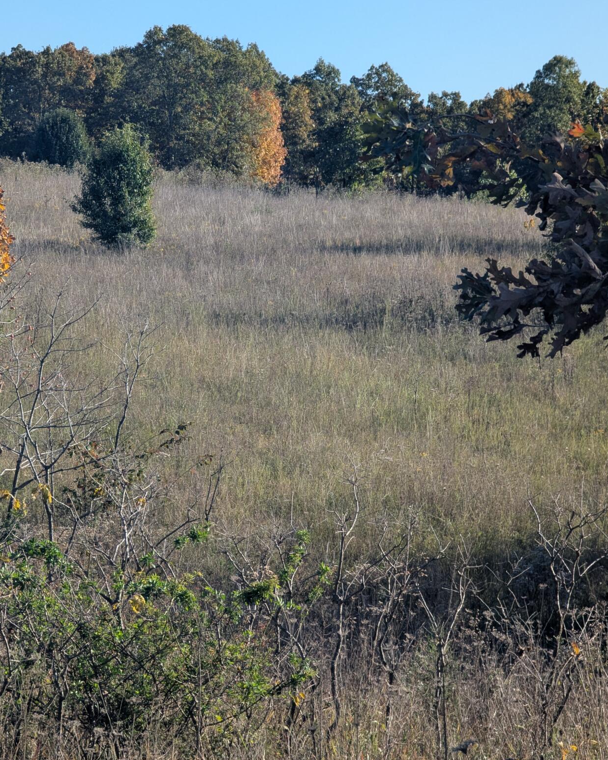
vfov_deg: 13.0
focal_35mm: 148
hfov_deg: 10.4
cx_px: 244
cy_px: 349
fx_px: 3329
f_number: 3.5
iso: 26
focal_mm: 19
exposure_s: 1/227
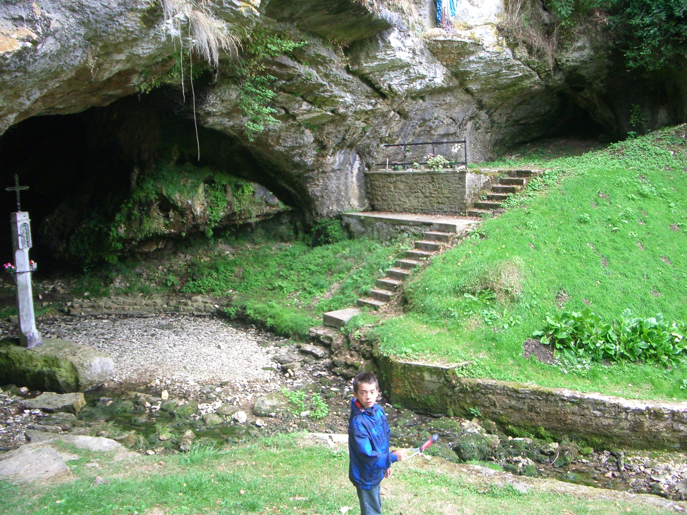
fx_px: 695
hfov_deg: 52.6
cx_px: 344
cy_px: 258
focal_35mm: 35
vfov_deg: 40.7
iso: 200
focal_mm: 5.8
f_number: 2.6
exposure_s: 1/80
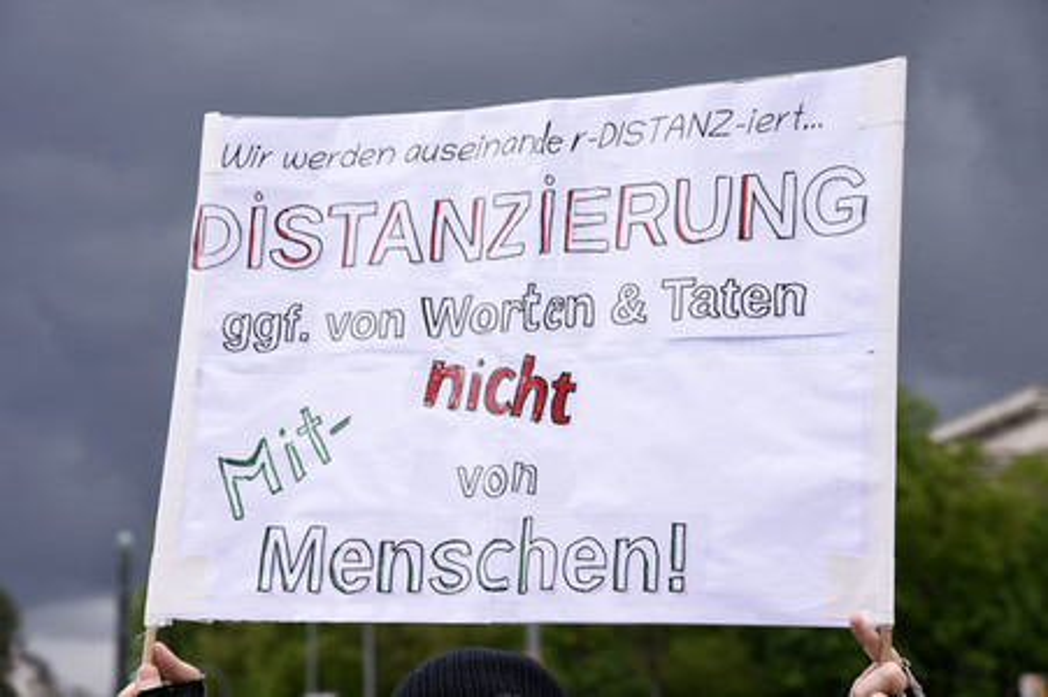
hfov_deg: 19.5
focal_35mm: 105
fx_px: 3054
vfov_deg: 13.0
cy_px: 348
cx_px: 524
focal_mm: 105
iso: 200
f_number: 9
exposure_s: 1/160
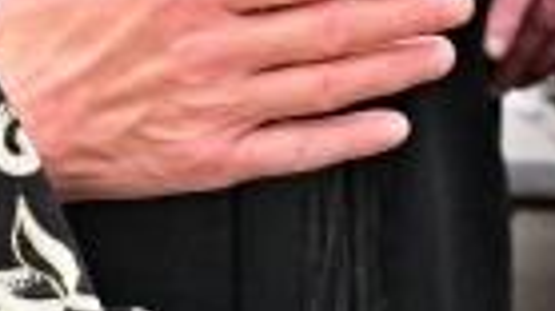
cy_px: 353
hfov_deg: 5.0
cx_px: 739
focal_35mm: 431
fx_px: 6339
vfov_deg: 2.8
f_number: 4
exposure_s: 1/160
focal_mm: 56
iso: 800
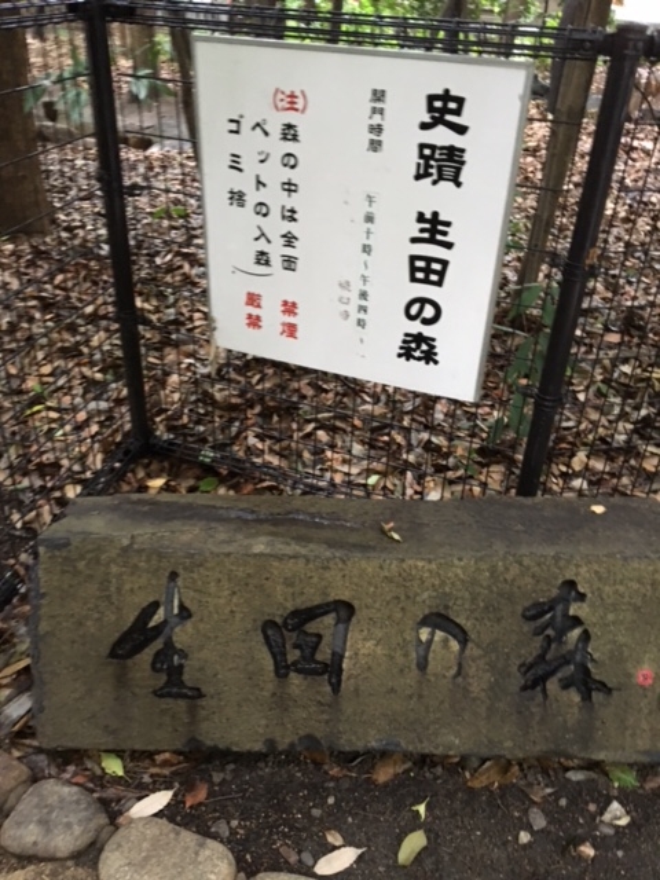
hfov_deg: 48.2
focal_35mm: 29
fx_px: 737
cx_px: 330
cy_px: 440
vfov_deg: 61.7
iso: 200
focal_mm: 4.15
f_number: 2.2
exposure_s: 1/15
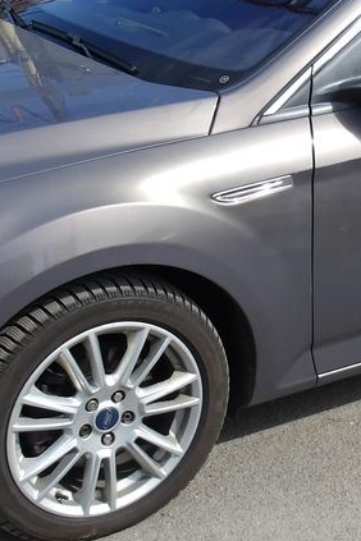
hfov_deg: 19.8
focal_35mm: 68
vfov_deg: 29.6
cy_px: 210
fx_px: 1023
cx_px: 282
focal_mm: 4.9
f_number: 3
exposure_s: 1/770
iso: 100
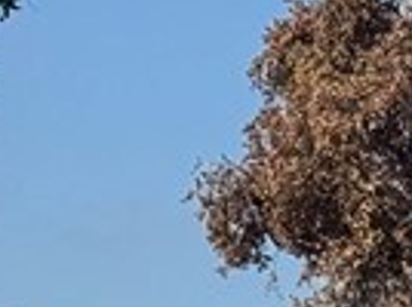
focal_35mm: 367
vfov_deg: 3.9
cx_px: 544
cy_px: 887
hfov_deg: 5.4
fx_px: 4360
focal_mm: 6.76
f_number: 1.78
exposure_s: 1/4049
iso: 64
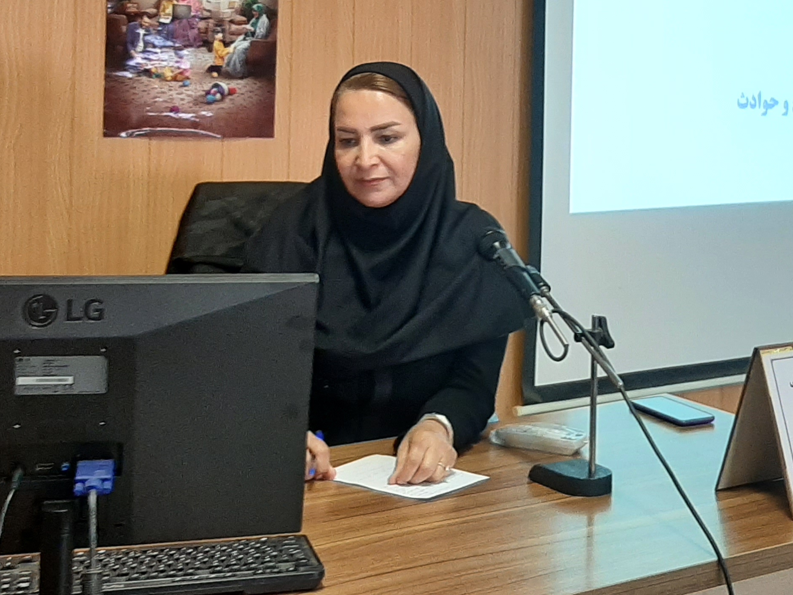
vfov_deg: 25.6
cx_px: 527
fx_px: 1283
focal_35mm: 56
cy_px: 119
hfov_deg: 34.0
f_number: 1.7
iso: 160
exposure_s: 1/25
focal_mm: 3.93
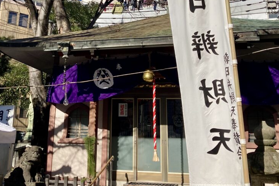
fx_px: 395
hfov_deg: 38.6
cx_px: 101
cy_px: 19
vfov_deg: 25.7
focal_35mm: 51
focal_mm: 3.99
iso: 20
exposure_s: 1/2288
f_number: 1.8
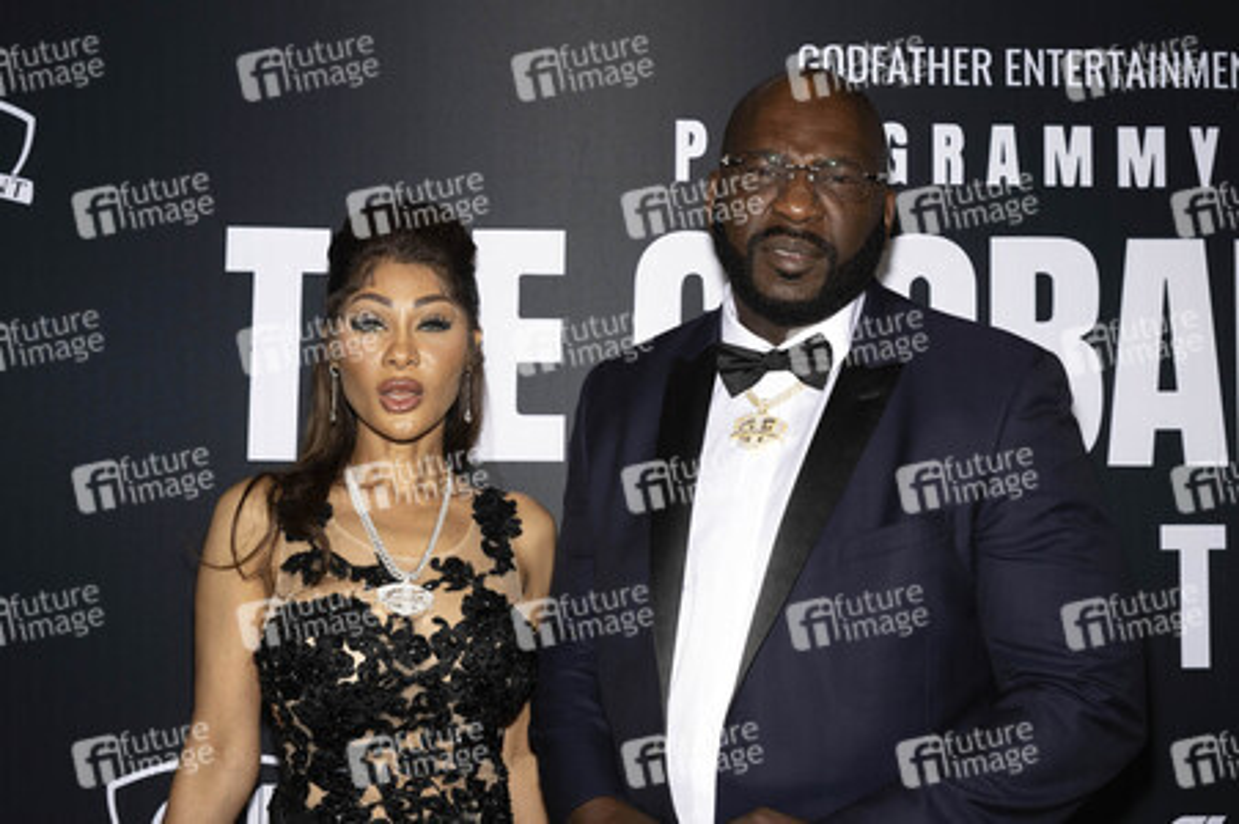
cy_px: 412
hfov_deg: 46.4
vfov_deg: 31.8
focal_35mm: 42
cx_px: 620
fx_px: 1444
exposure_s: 1/200
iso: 800
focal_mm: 42
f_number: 5.6
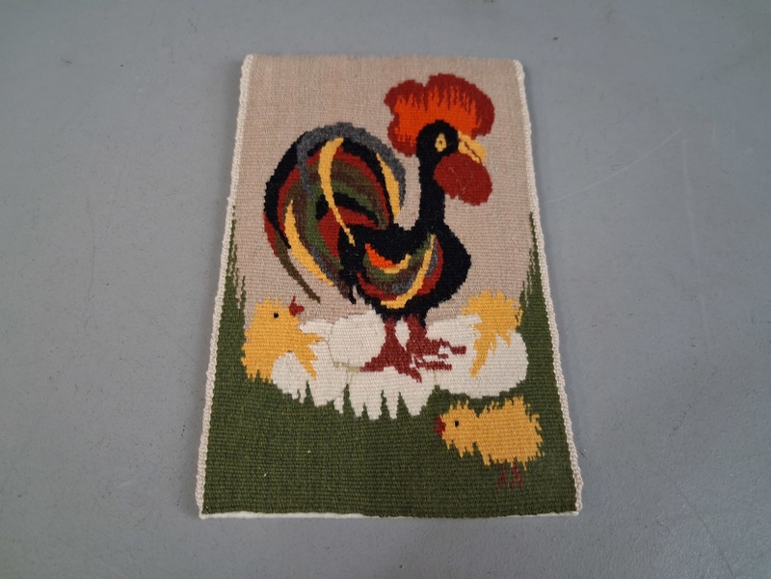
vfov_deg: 51.4
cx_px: 386
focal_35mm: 27
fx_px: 601
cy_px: 290
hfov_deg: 65.3
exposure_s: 1/50
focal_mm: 4
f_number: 1.8
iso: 320
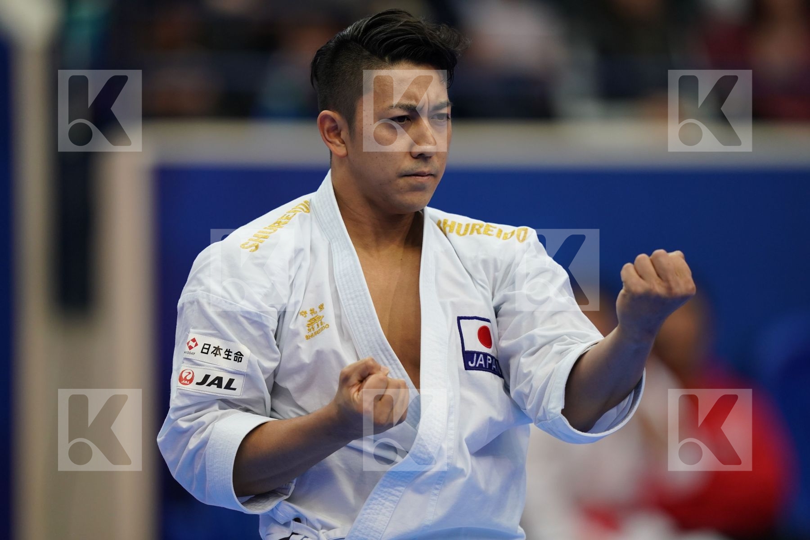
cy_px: 270
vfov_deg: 3.4
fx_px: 8999
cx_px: 405
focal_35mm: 400
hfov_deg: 5.2
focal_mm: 400
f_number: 2.8
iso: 1250
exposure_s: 1/500
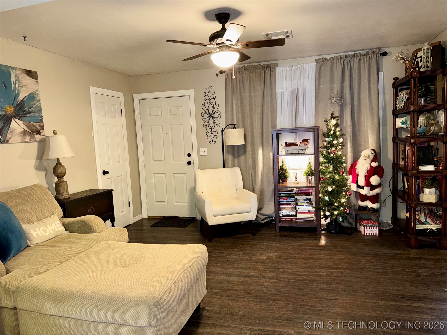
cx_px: 224
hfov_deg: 71.6
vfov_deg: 56.8
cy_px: 168
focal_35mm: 24
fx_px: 310
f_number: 1.78
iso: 125
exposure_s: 1/15
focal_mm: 6.76
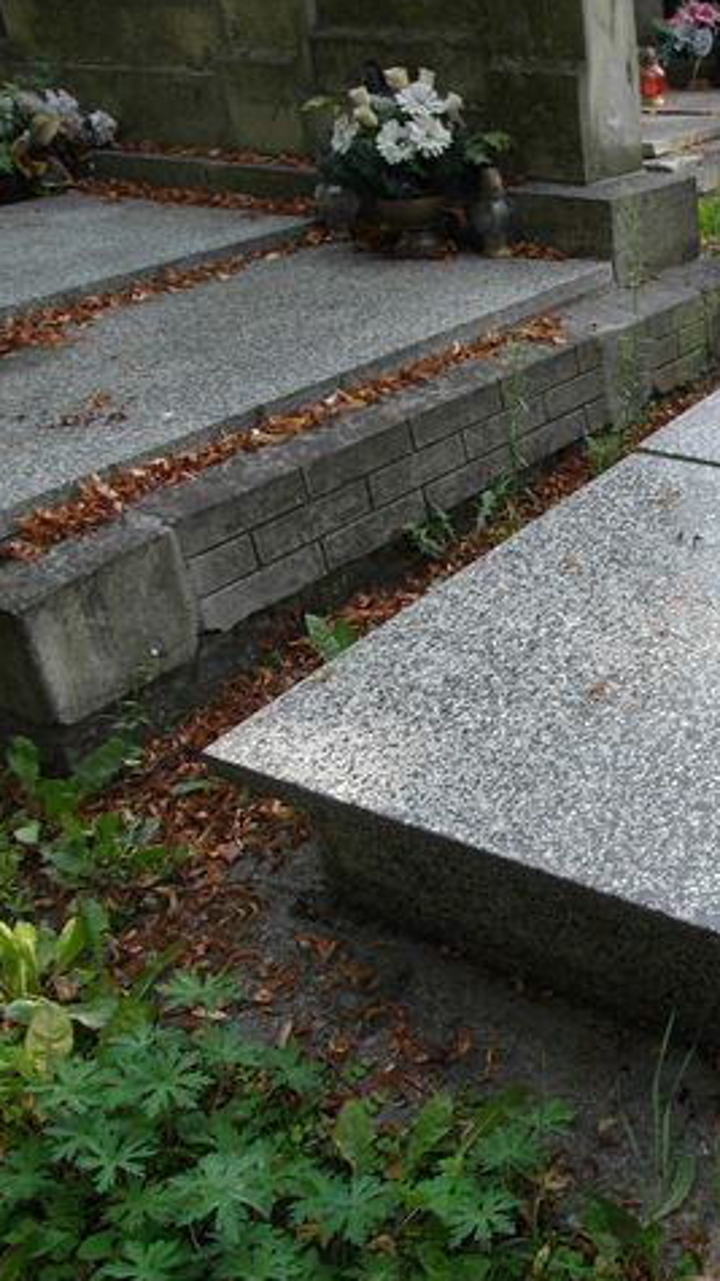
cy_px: 639
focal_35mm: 44
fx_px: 1494
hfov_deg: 24.6
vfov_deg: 46.4
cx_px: 855
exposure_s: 1/125
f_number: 3.4
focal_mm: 6.5
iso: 80
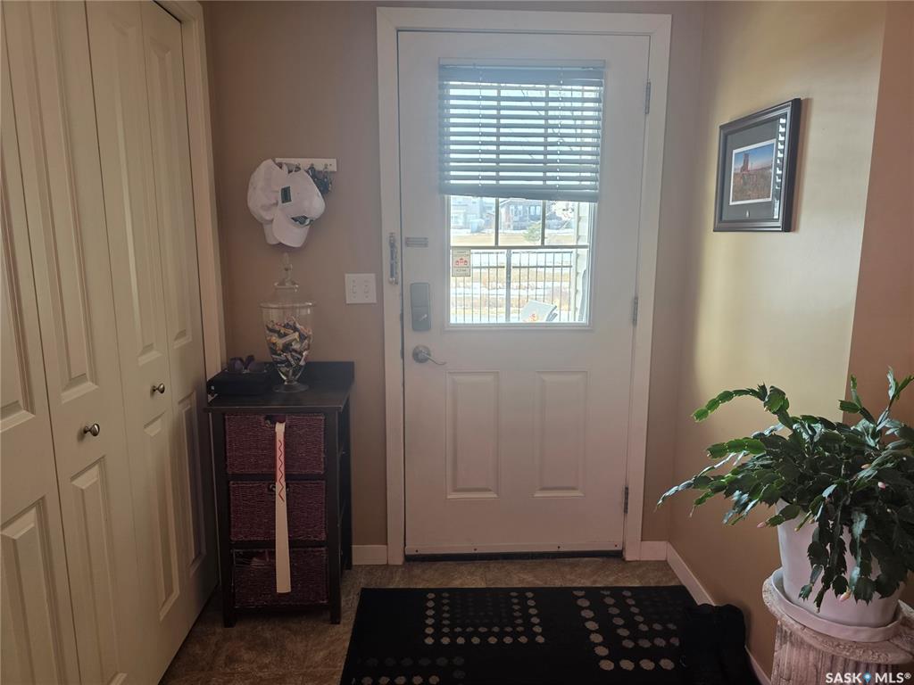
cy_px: 342
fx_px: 607
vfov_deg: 58.9
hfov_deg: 73.9
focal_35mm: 23
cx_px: 457
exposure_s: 1/180
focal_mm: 6.3
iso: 125
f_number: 1.7
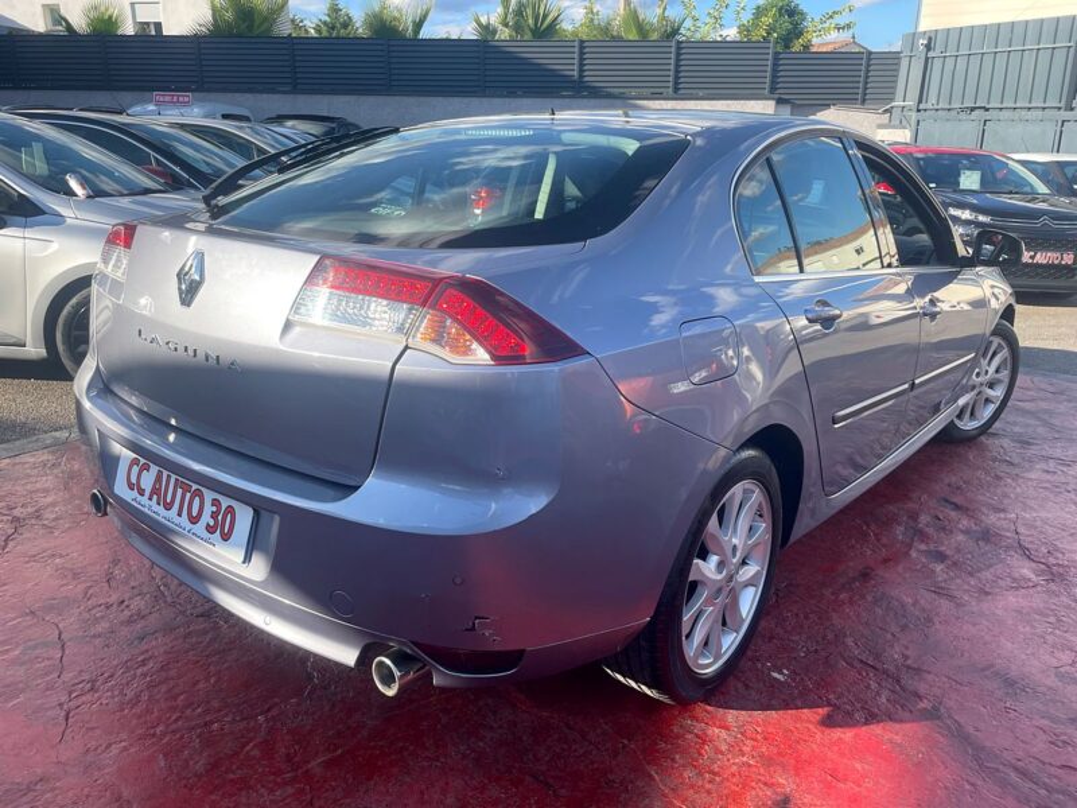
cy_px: 404
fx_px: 809
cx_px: 538
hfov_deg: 67.3
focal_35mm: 26
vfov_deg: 53.1
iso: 32
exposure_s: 1/842
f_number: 1.6
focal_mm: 4.2
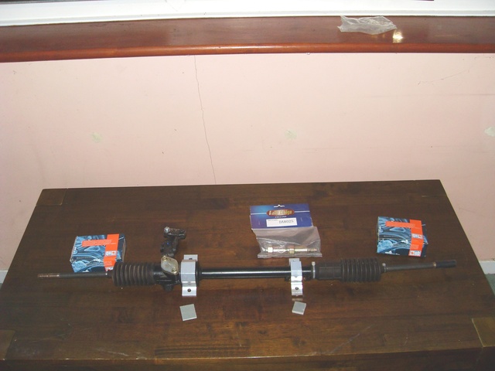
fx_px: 500
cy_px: 186
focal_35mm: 35
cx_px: 248
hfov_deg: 52.6
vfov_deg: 40.7
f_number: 2.8
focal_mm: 6.3
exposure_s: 1/45
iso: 100
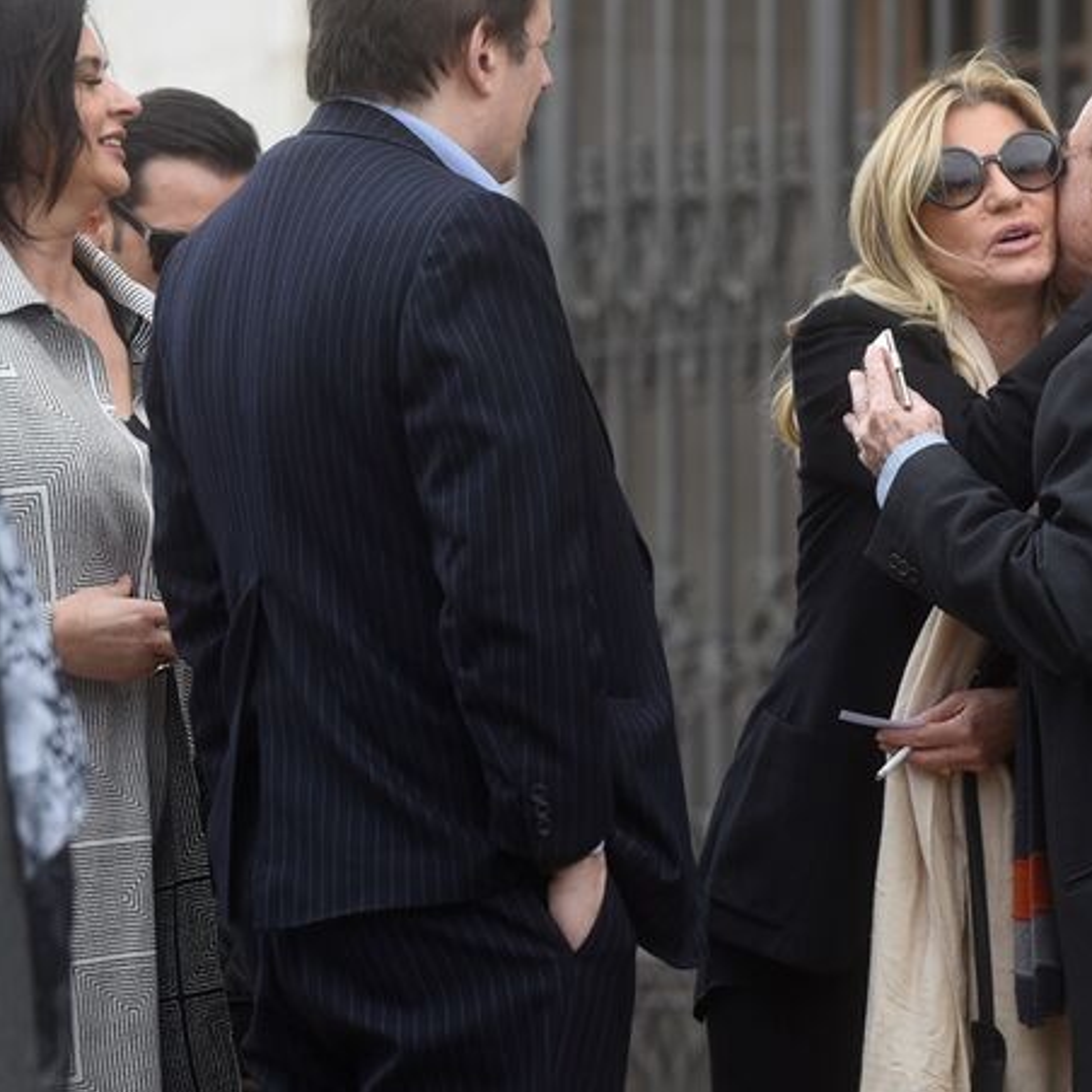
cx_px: 766
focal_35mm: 277
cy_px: 477
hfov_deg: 6.3
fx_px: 9886
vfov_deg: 6.3
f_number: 5.6
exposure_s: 1/1000
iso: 800
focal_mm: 185
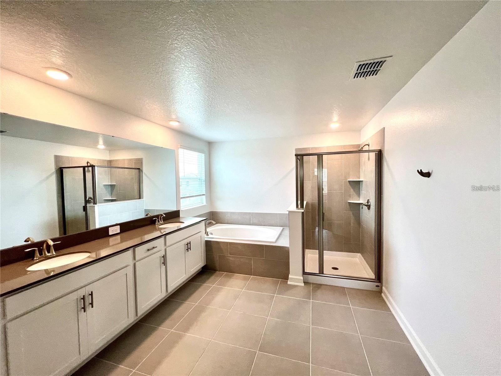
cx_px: 250
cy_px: 188
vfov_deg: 89.9
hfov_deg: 106.2
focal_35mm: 13
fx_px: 188
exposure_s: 1/120
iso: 80
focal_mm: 1.57
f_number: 1.8
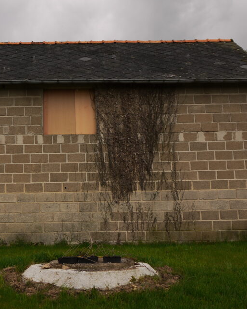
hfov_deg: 26.8
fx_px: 512
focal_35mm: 56
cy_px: 128
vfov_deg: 33.5
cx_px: 62
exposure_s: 1/200
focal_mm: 18
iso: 100
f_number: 5.6
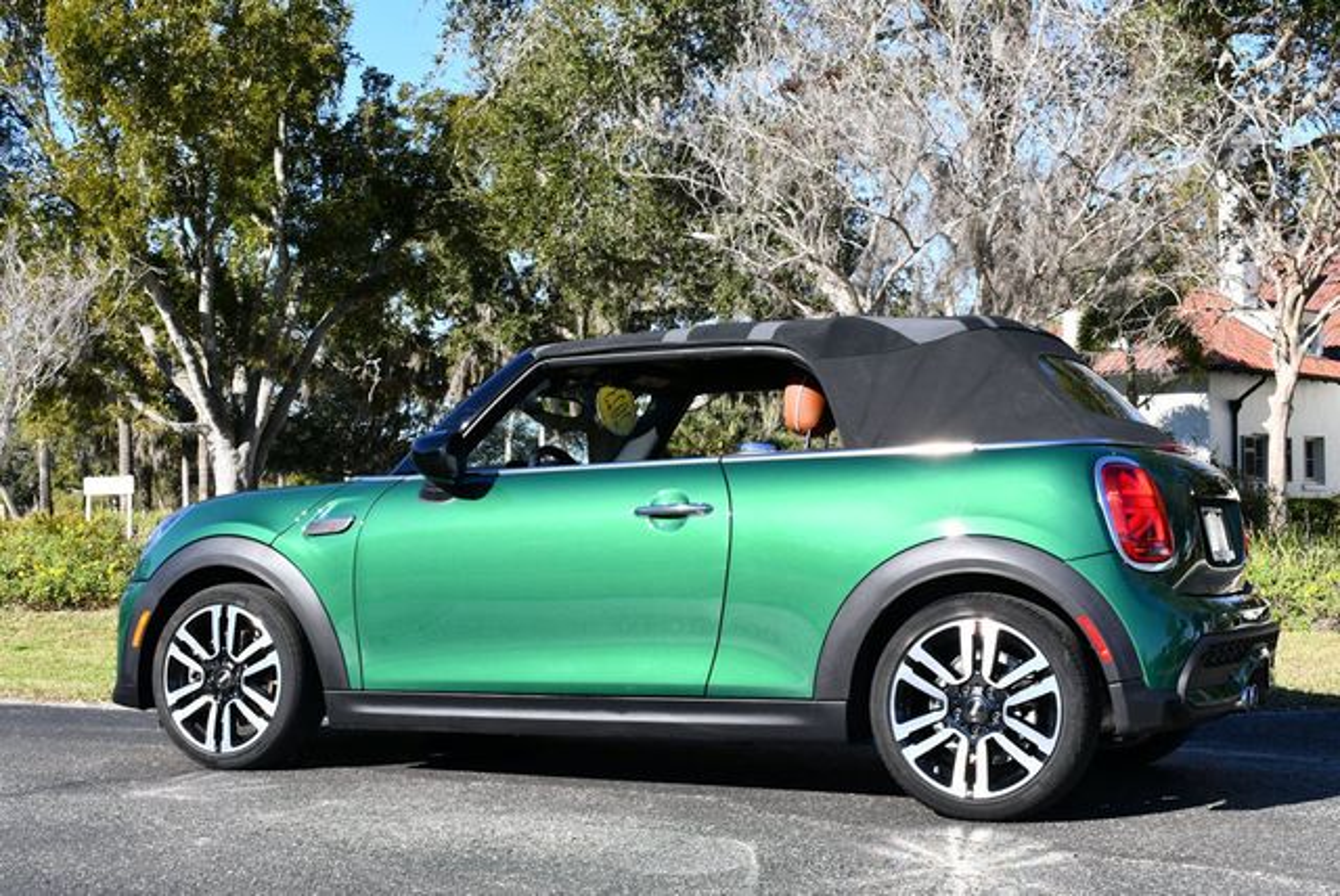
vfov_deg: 25.1
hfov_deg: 36.8
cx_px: 670
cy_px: 448
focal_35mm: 54
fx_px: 2012
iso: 160
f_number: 8
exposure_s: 1/250
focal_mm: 27
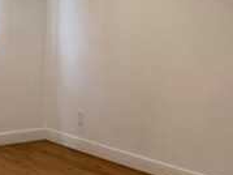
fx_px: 578
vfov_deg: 17.1
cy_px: 55
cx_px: -78
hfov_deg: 20.6
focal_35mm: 86
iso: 200
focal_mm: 6.76
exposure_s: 1/120
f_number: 1.78
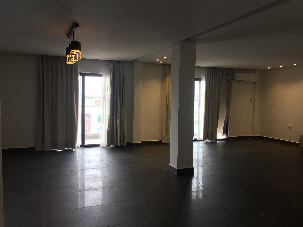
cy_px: 114
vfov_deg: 48.2
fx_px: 254
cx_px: 152
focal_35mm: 29
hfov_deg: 61.7
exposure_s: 1/50
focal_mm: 4.15
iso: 40
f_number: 2.2
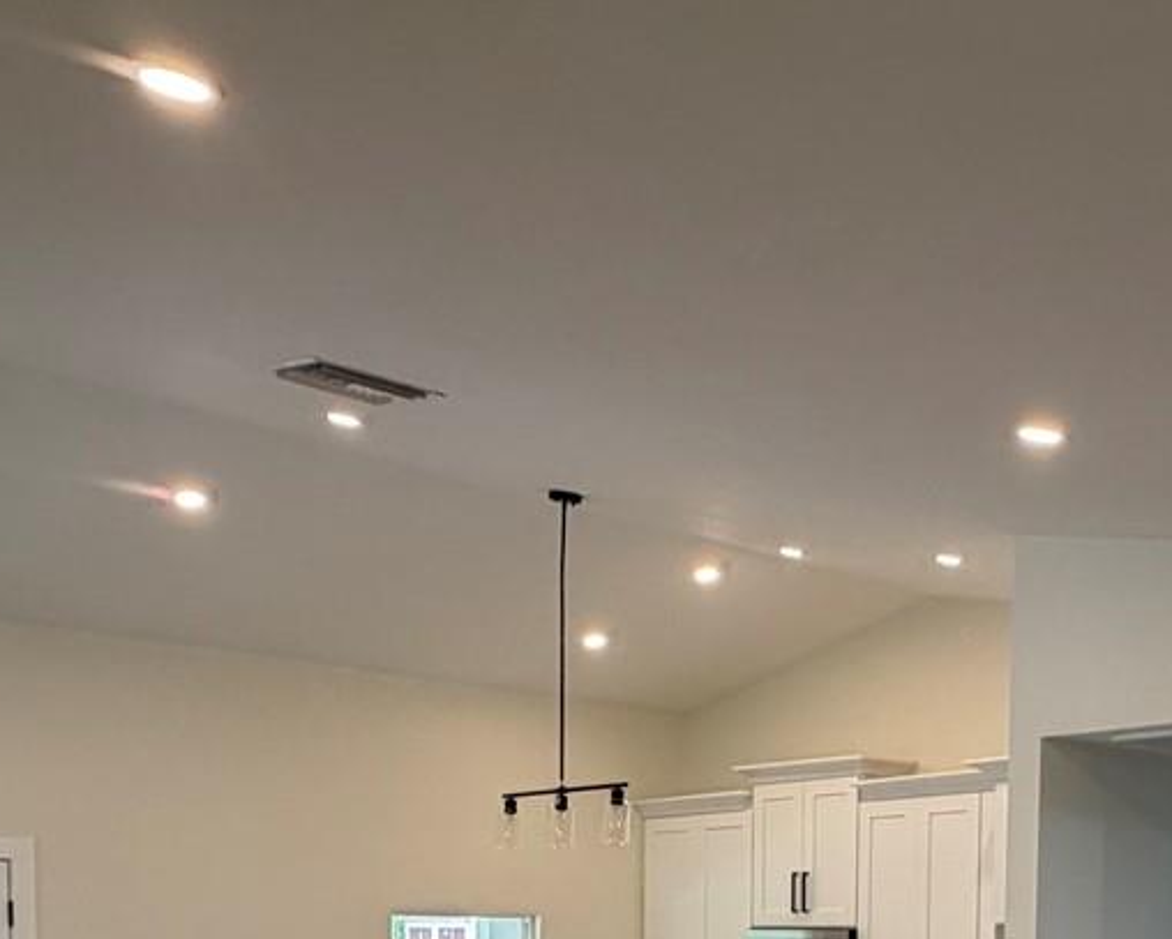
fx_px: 1492
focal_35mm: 43
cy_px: 1034
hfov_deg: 42.3
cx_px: 775
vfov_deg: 31.1
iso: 160
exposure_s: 1/120
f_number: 2.2
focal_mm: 2.22
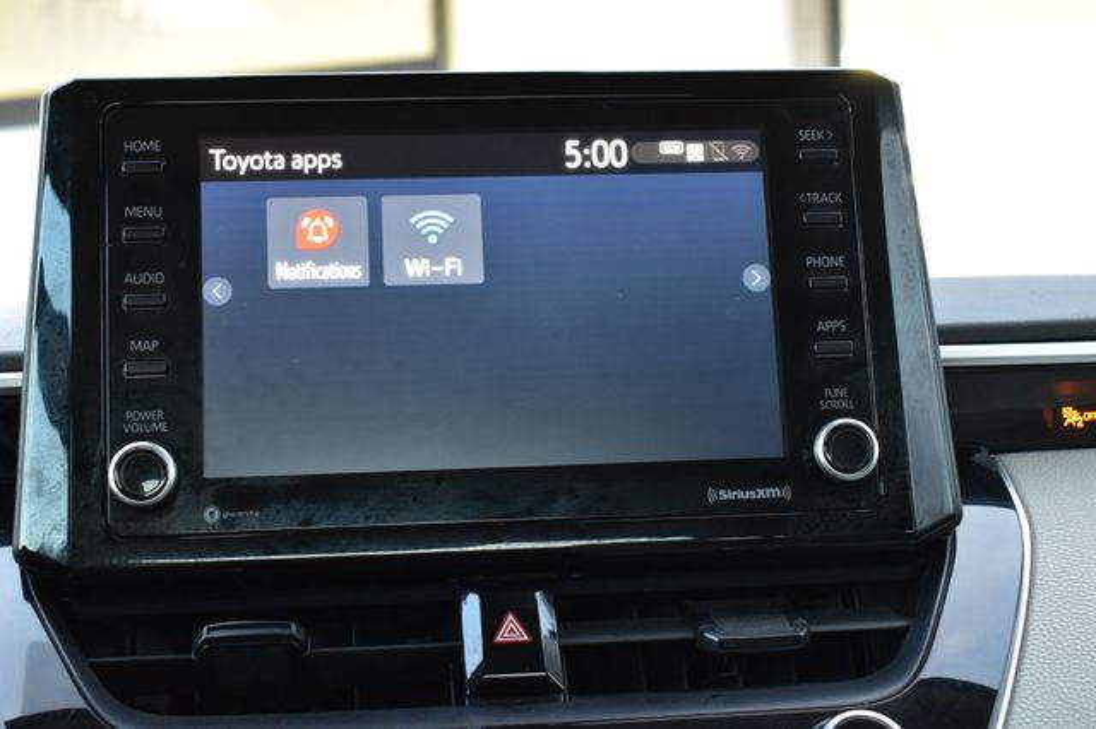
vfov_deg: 23.8
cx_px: 548
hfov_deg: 35.1
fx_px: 1734
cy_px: 364
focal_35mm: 57
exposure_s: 1/15
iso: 1600
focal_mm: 38
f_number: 6.3
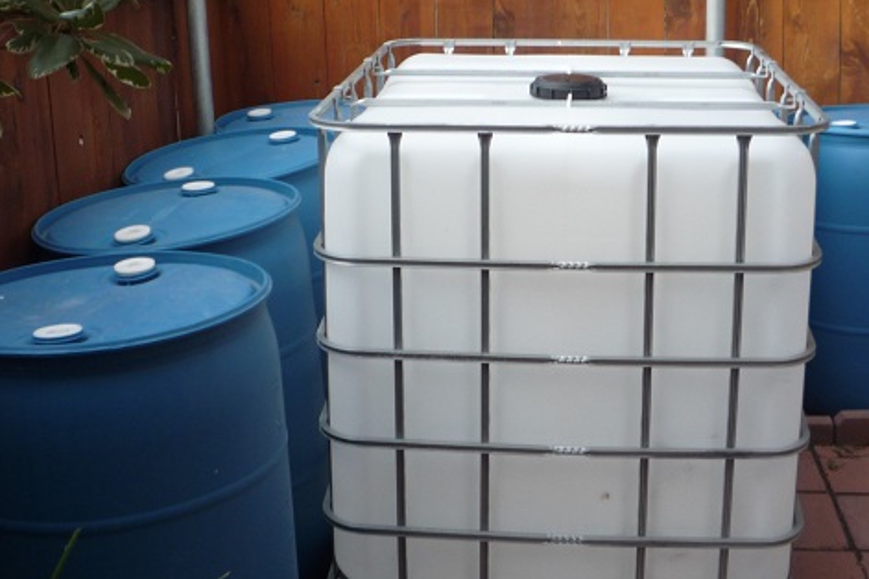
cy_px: 162
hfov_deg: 37.5
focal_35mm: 53
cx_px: 472
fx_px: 1279
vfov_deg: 25.3
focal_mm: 5.2
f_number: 3.3
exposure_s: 1/80
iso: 100
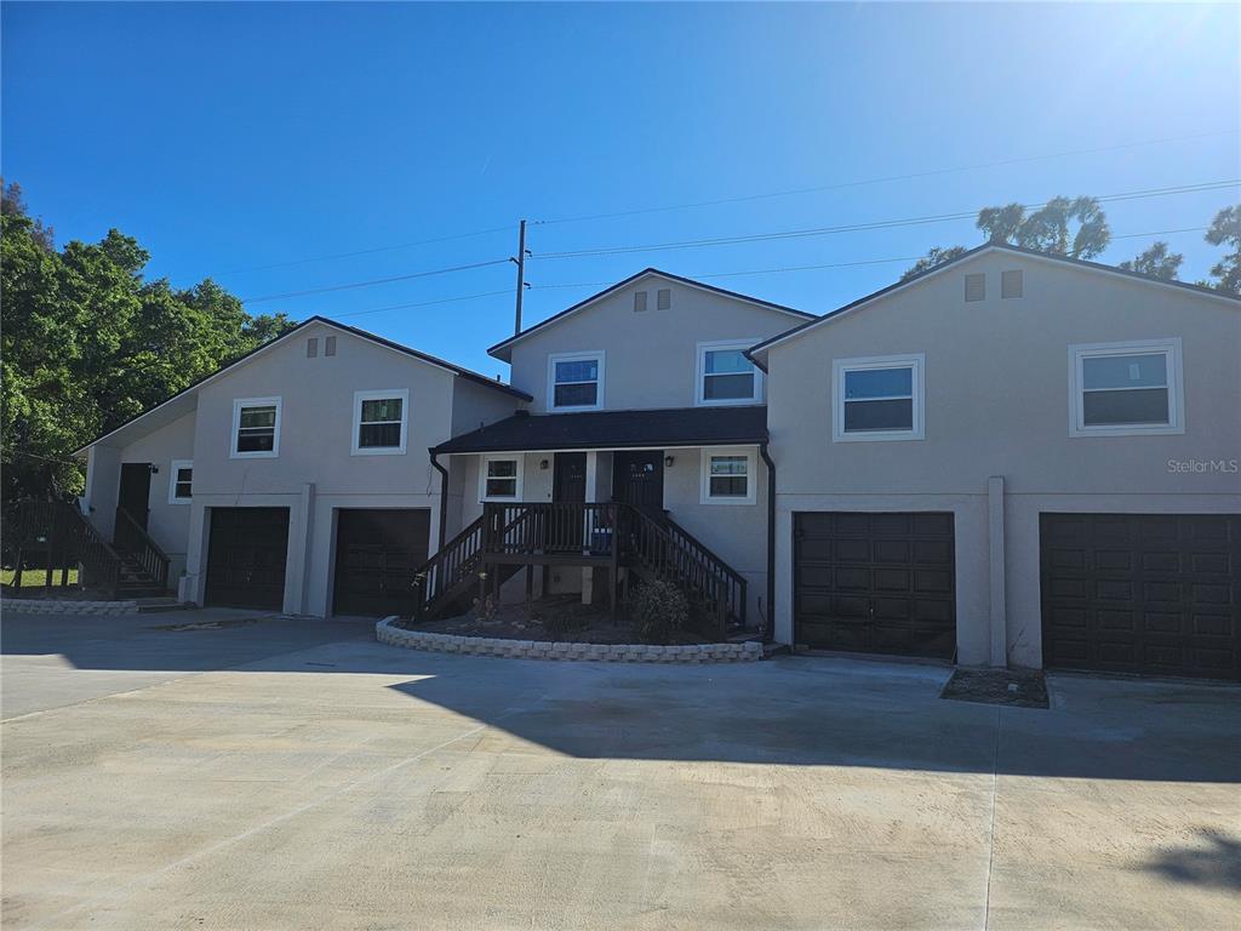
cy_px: 466
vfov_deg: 56.8
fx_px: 860
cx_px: 620
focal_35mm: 24
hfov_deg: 71.6
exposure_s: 1/5075
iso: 50
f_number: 1.8
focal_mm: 5
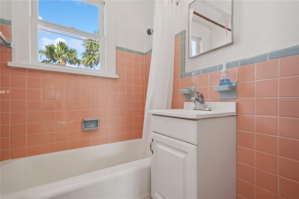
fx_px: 125
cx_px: 150
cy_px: 100
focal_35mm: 15
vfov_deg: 77.3
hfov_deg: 100.4
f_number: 8
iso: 200
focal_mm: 10
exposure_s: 1/30
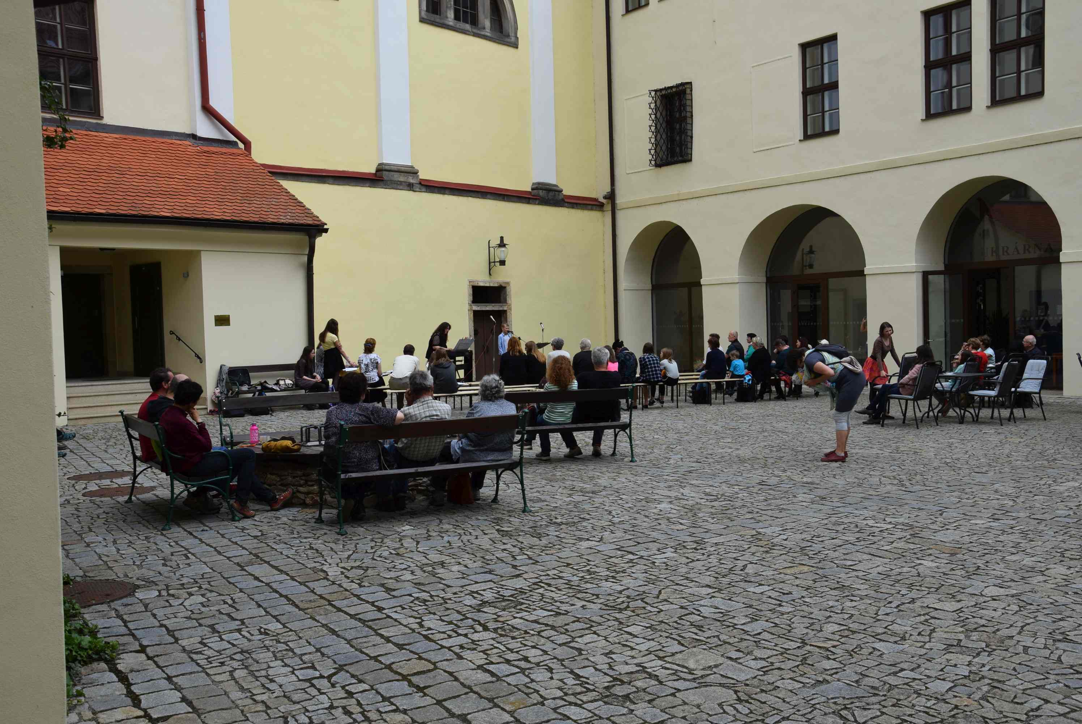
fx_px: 1083
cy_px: 362
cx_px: 541
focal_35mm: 36
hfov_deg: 53.1
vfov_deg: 36.9
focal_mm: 24
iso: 200
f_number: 9
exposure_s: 1/320
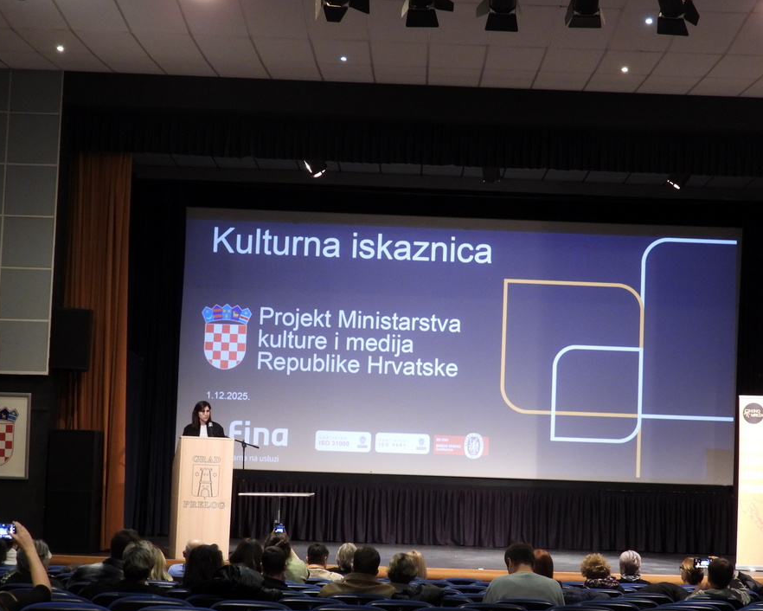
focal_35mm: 73
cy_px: 374
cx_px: 452
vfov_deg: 21.0
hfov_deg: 26.0
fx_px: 1649
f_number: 3.5
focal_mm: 9.8
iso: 400
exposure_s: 1/10
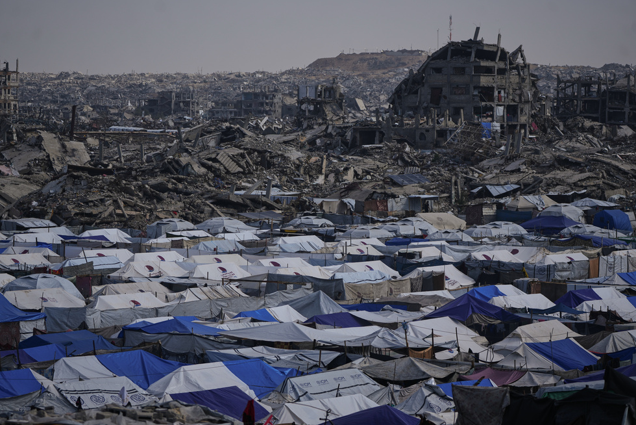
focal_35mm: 163
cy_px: 204
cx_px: 323
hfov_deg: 12.6
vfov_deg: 8.4
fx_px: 2880
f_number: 5.6
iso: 50
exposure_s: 1/1000
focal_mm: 156
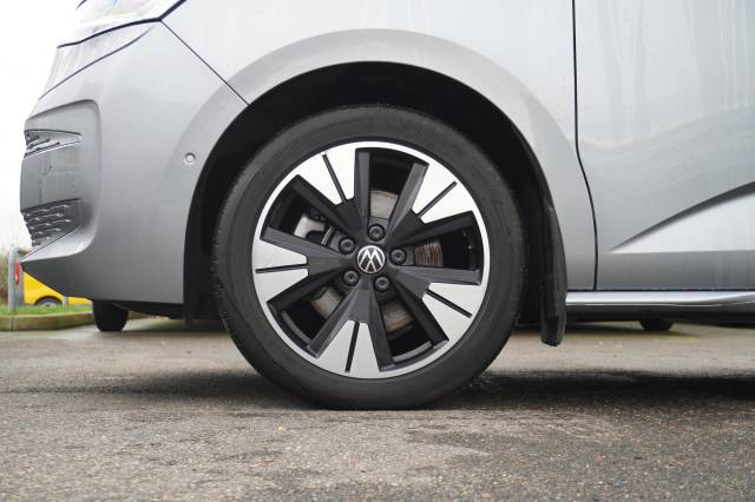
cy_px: 251
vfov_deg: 26.5
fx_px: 1069
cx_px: 378
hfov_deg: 38.9
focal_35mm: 51
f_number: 4.5
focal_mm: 34
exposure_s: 1/60
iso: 400
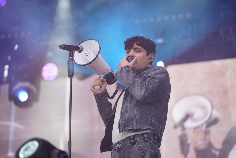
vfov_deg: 10.9
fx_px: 826
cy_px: 79
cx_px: 118
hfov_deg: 16.3
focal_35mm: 126
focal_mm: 126
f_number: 2.8
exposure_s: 1/250
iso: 100
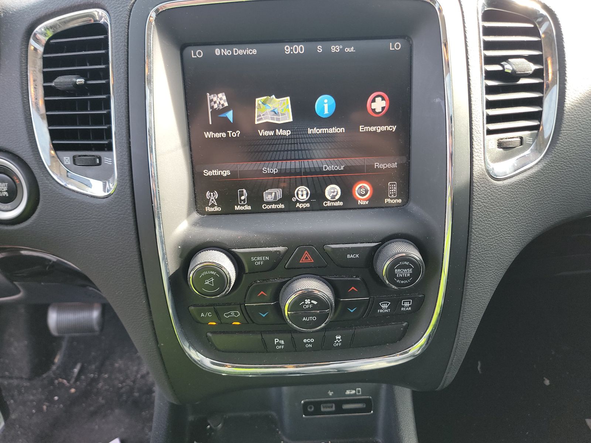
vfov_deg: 56.8
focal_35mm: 24
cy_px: 222
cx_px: 296
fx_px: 410
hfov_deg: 71.6
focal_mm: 6.7
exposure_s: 1/59
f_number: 1.8
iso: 123
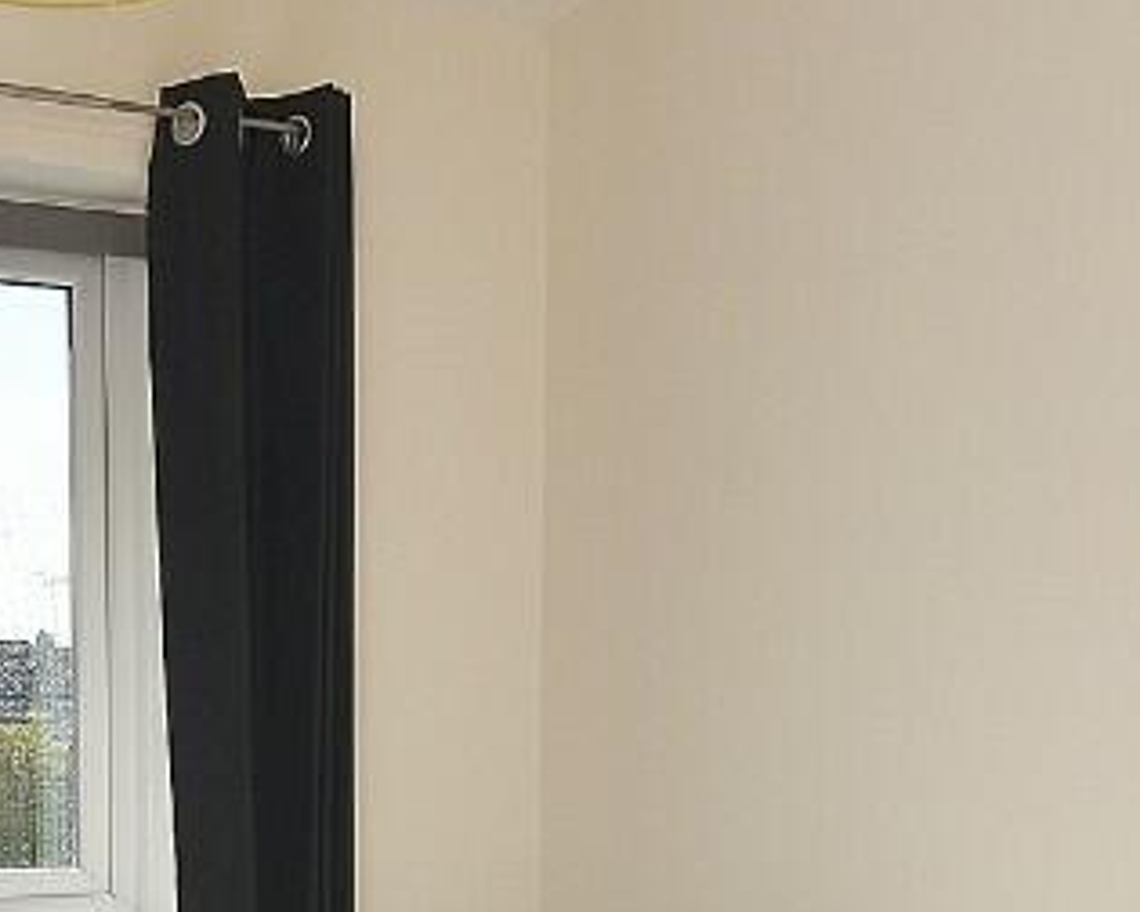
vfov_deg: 26.3
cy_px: 883
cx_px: 203
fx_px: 1856
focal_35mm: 55
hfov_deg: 33.0
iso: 100
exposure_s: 1/200
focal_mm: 12
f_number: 9
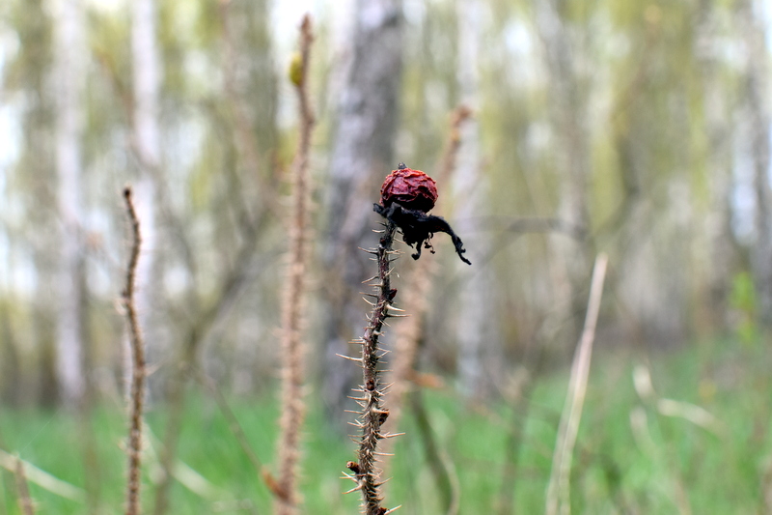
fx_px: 1126
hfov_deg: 37.9
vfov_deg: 25.7
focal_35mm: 52
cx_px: 386
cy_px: 258
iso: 400
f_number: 6.3
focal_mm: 35
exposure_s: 1/125
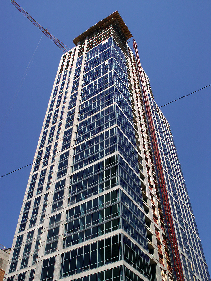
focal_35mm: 35
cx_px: 106
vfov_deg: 52.6
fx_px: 284
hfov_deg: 40.7
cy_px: 140
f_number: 6.7
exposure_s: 1/350
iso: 64
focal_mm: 7.18
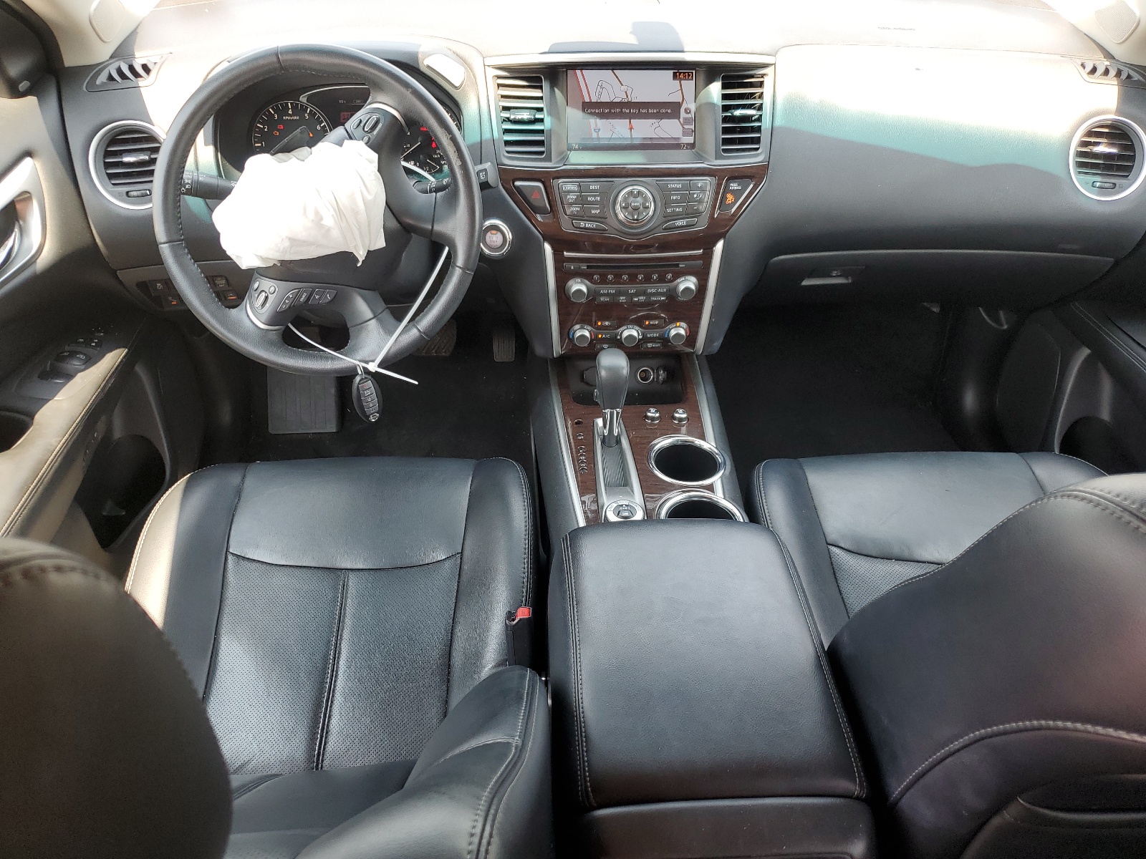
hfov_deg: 67.3
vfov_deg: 53.1
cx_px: 573
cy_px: 430
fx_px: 861
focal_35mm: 26
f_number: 1.5
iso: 50
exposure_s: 1/120
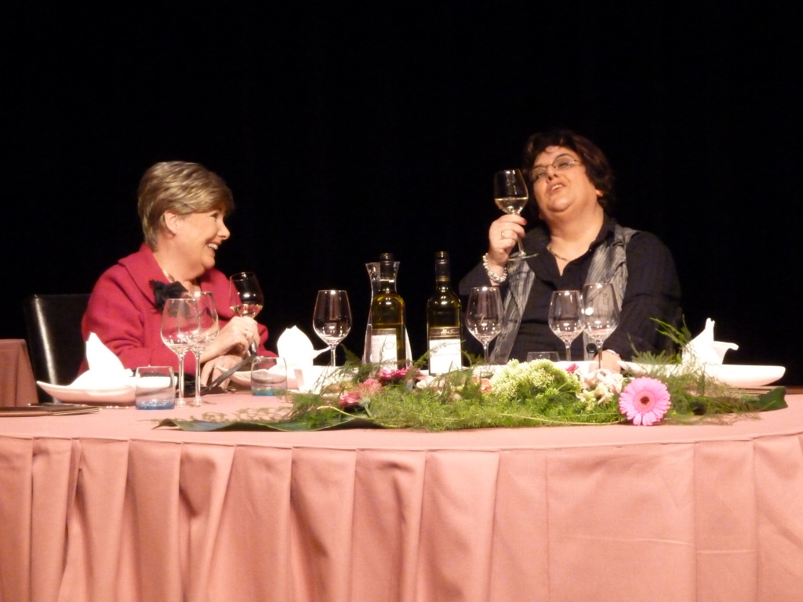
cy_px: 301
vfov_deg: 12.5
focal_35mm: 119
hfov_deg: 16.6
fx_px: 2760
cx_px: 402
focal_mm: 19.5
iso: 800
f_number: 4.4
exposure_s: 1/30
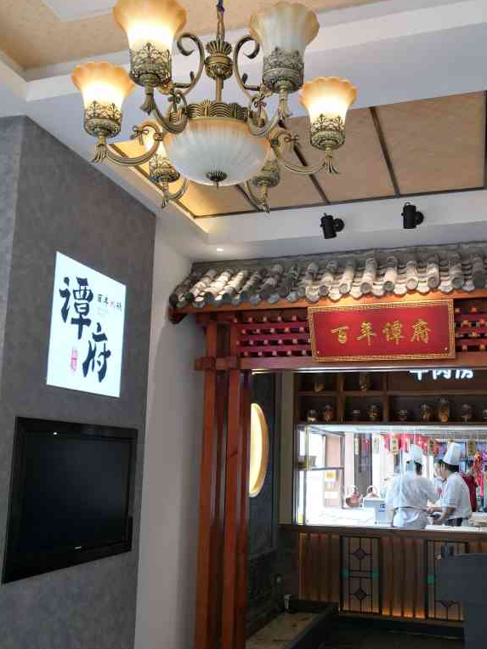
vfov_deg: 55.3
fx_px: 619
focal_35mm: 33
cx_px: 269
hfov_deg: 42.9
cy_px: 351
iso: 80
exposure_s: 1/100
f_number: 1.6
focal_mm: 3.95
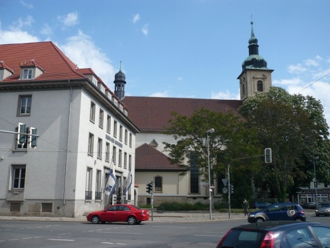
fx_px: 334
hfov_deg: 52.6
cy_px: 124
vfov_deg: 40.7
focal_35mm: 35
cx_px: 165
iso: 100
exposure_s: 1/250
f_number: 8
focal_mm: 5.8
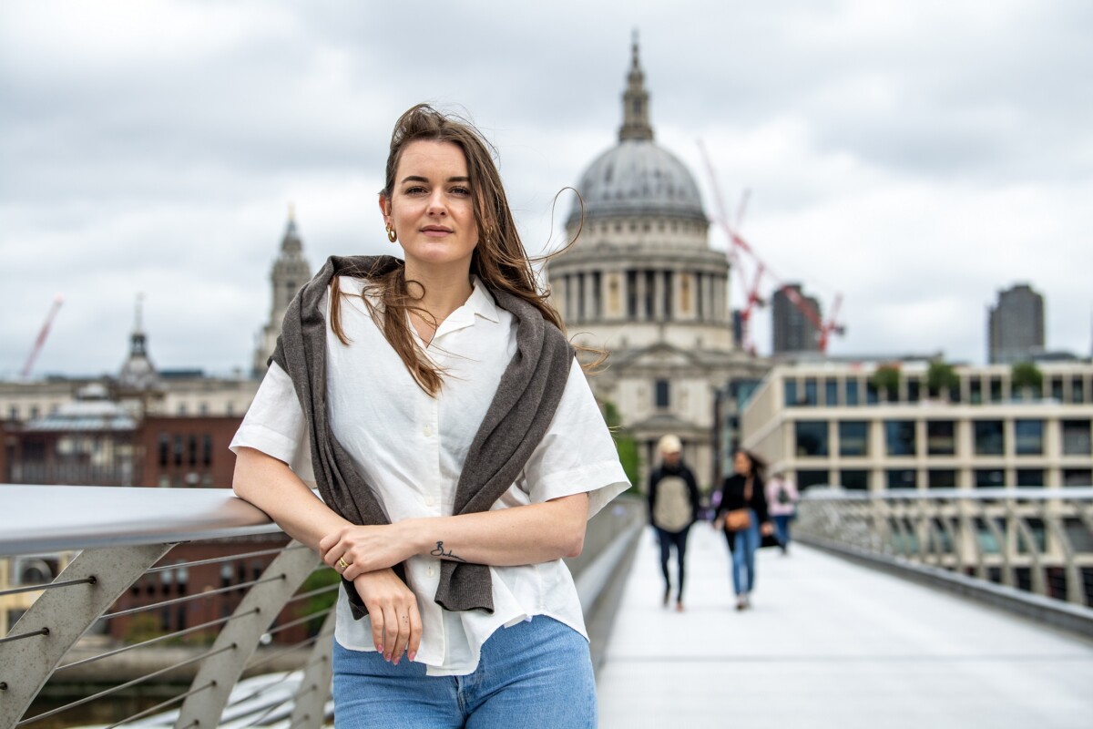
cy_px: 364
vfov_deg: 19.5
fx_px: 2125
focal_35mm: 70
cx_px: 546
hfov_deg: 28.8
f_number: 4.5
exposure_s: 1/2500
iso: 400
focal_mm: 70
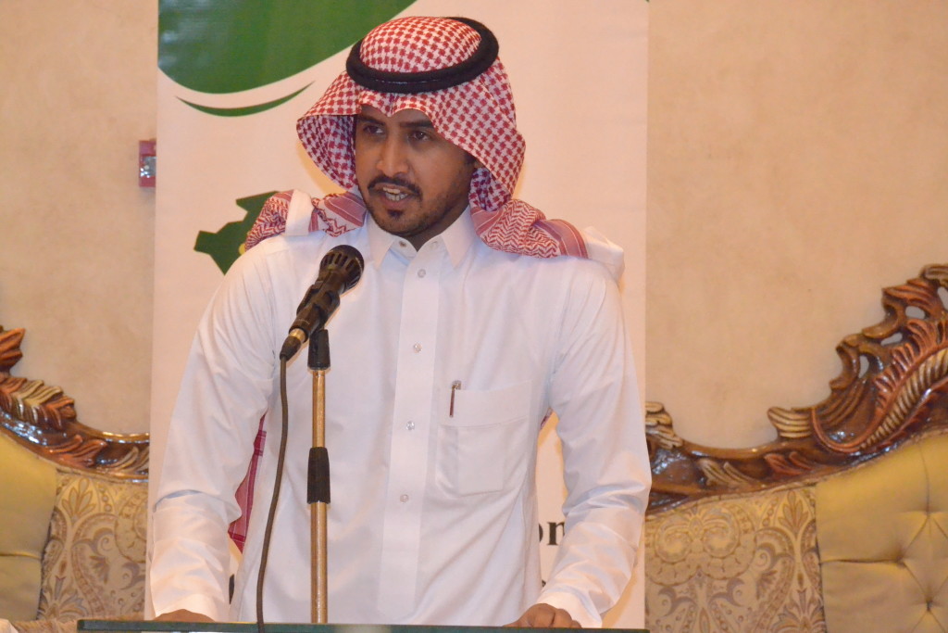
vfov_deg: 10.2
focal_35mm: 135
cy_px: 316
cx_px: 474
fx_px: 3555
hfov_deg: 15.2
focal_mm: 90
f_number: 10
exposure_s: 1/200
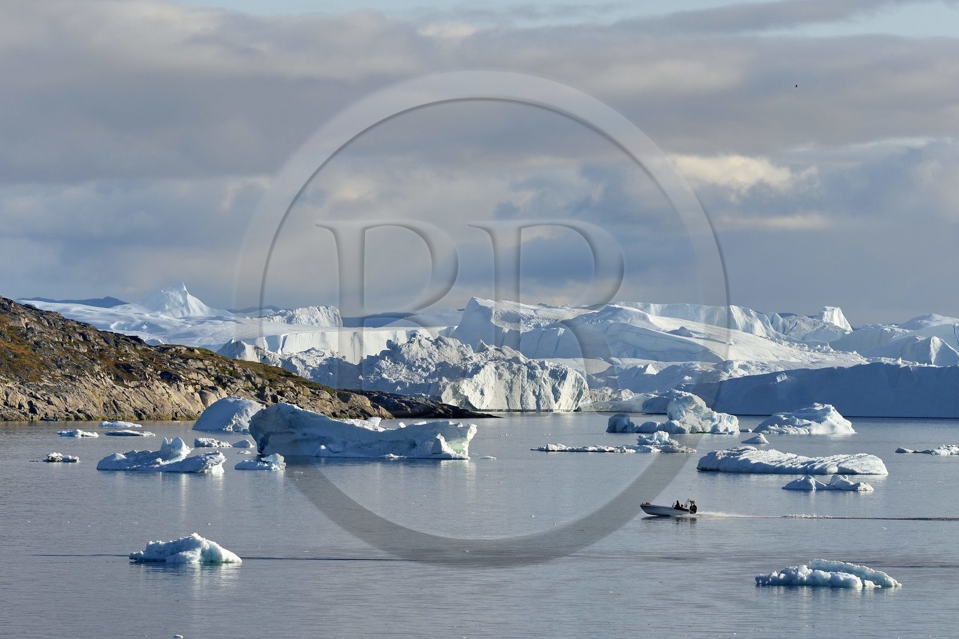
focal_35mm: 280
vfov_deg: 4.9
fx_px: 7457
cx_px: 480
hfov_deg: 7.4
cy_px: 320
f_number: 9
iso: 200
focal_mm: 280
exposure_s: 1/640
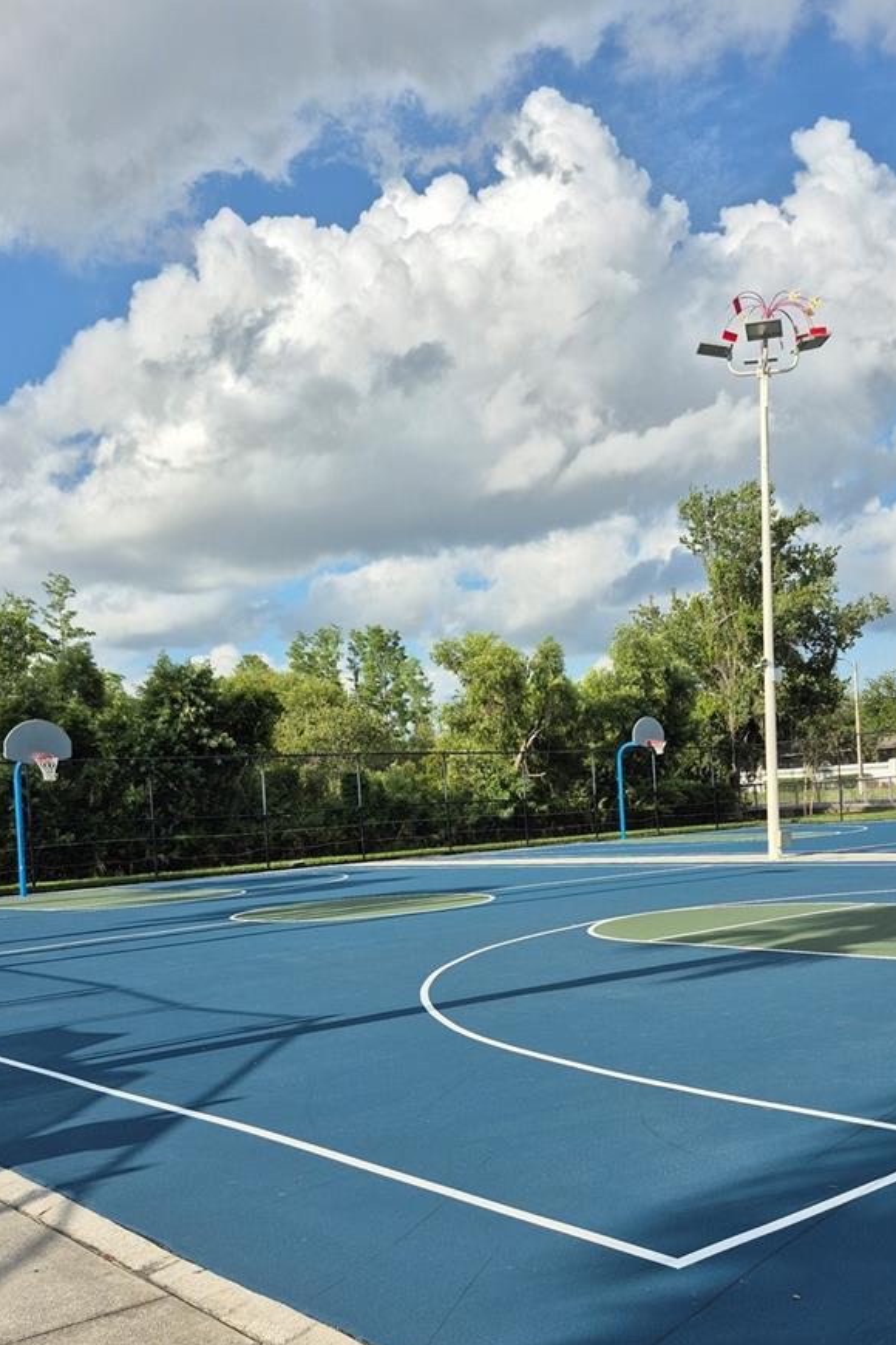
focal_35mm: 33
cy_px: 802
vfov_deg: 56.8
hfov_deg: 39.9
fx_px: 1232
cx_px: 519
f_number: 1.8
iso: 25
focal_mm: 5.4
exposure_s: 1/1668
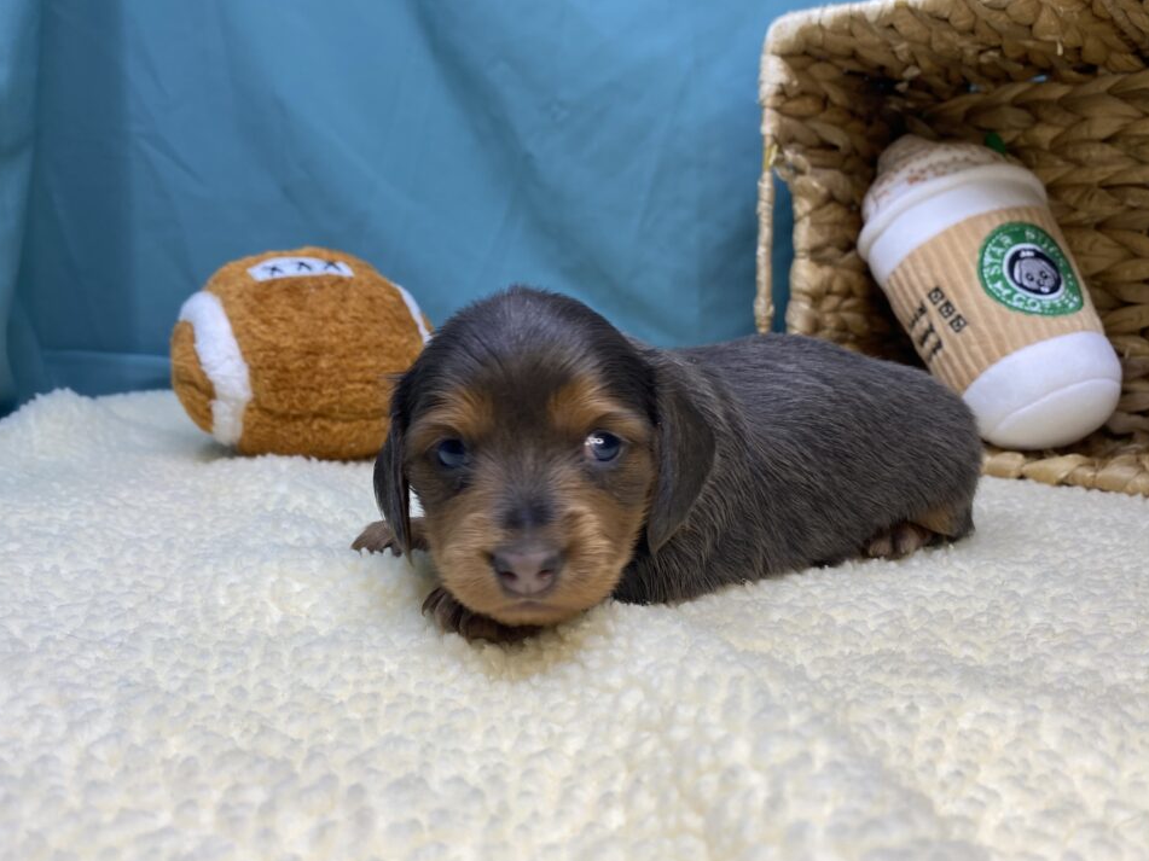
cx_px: 580
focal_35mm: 28
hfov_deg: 63.4
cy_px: 442
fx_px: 929
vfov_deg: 49.7
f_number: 1.8
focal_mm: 4.25
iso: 40
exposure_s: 1/120
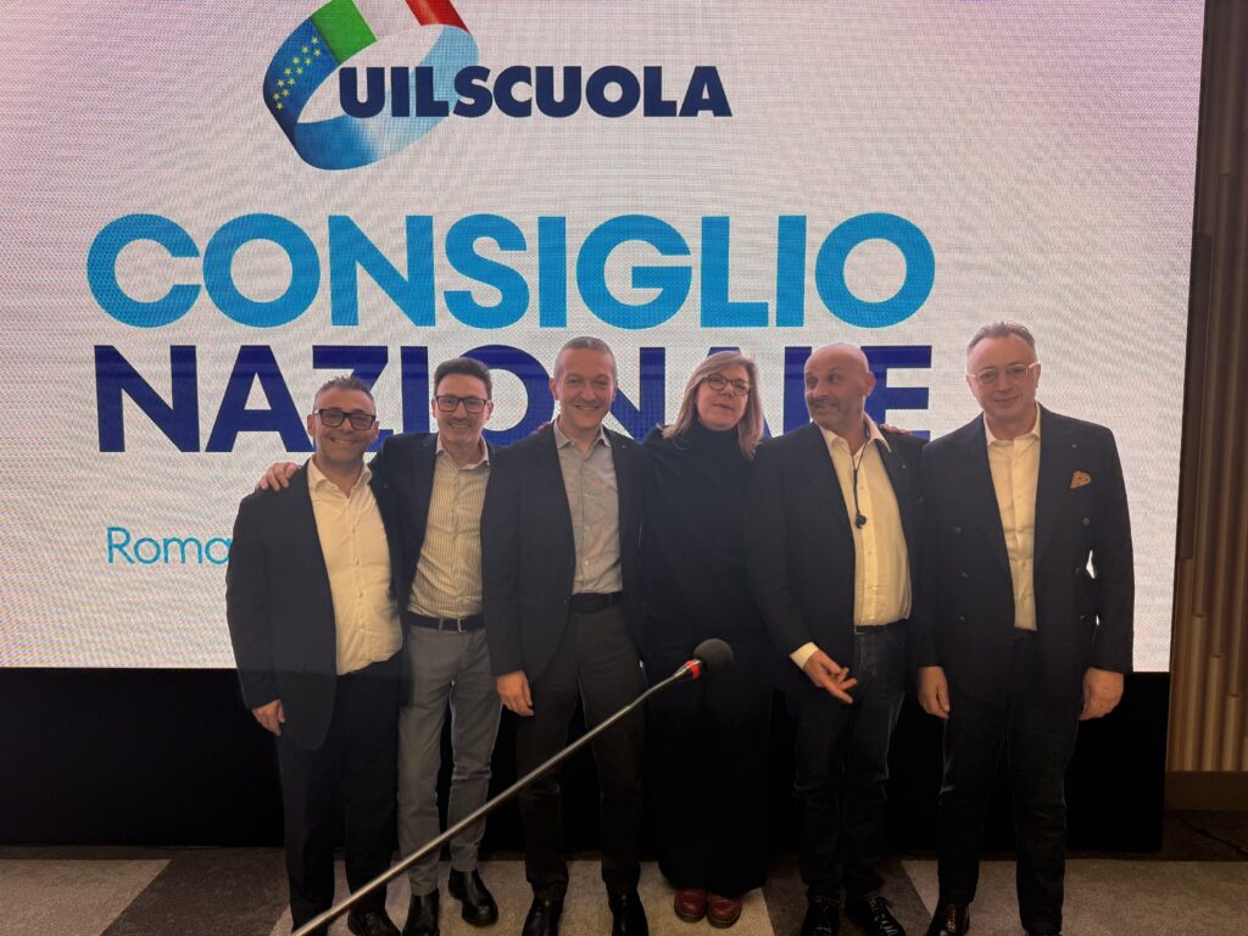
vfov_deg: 56.8
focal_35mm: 24
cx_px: 624
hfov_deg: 71.6
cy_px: 468
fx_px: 865
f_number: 1.78
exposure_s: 1/120
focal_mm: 6.76
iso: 80
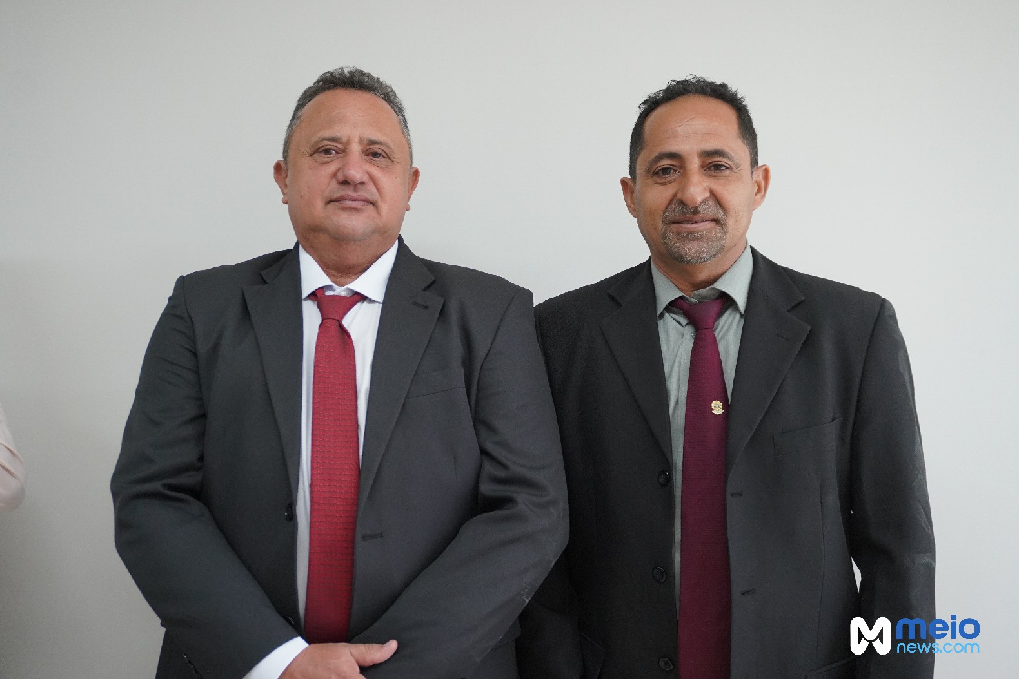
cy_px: 342
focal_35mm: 42
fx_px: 1175
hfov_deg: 46.9
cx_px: 512
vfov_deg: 32.3
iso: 1600
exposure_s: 1/160
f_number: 4.5
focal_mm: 27
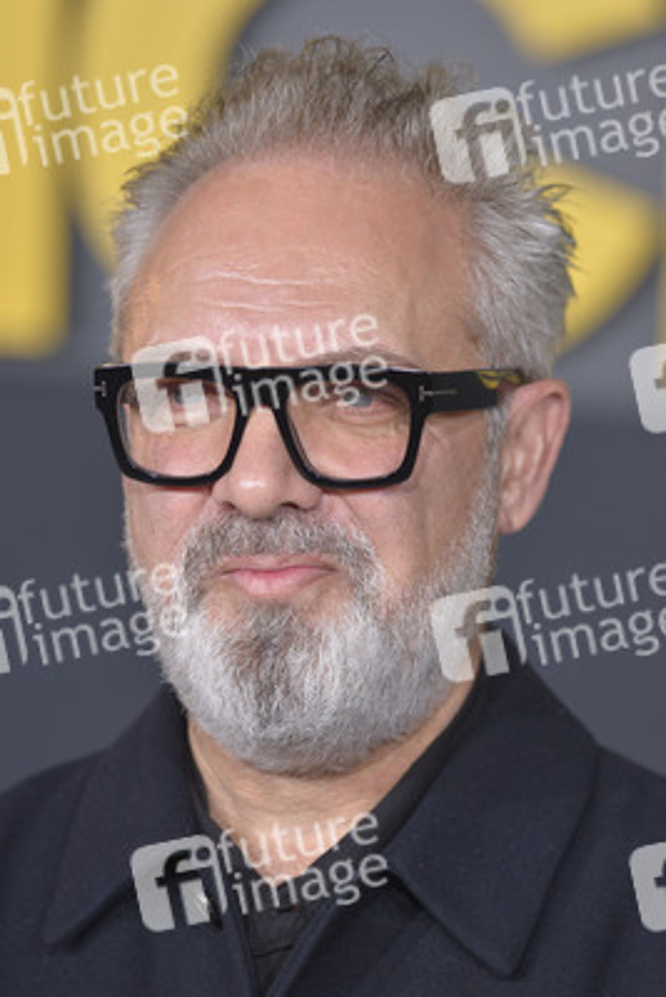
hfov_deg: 4.6
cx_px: 333
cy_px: 498
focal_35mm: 300
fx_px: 8317
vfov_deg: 6.9
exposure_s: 1/500
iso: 400
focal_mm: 300
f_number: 5.6
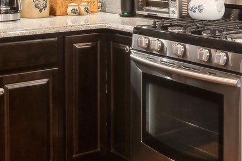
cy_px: -45
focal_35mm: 77
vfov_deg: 16.8
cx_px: 124
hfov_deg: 26.3
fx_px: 518
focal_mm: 14
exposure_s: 1/2
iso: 100
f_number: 9
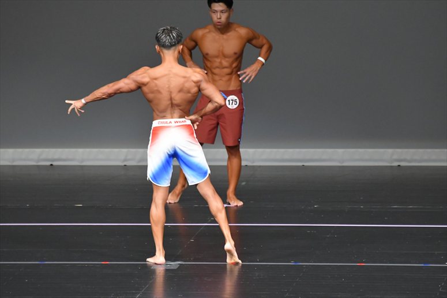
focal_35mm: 345
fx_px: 4282
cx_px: 224
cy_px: 149
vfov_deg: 4.0
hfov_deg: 6.0
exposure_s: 1/400
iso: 5000
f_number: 5.6
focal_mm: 230
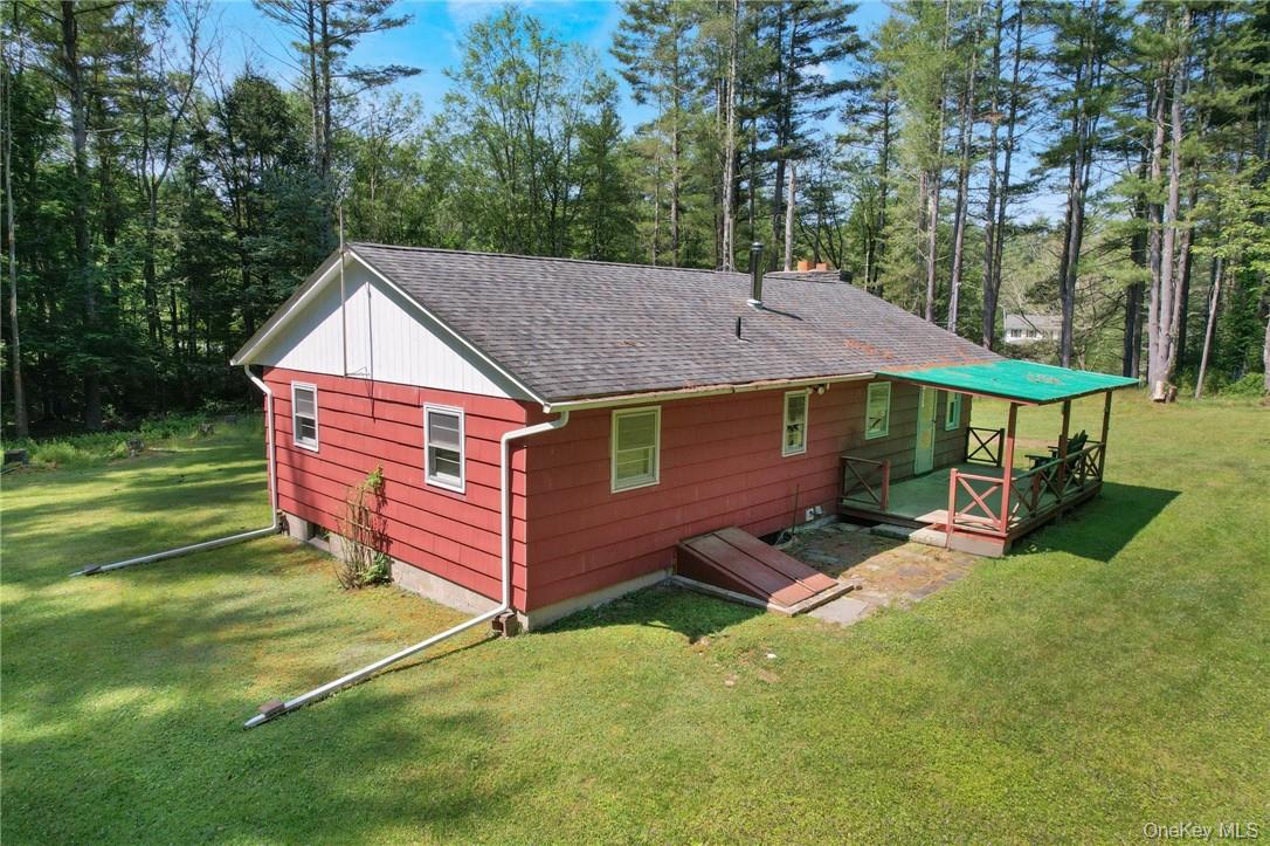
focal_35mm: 22
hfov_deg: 78.6
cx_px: 635
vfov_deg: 57.2
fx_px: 776
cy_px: 423
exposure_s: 1/1250
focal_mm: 8.38
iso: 120
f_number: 2.8
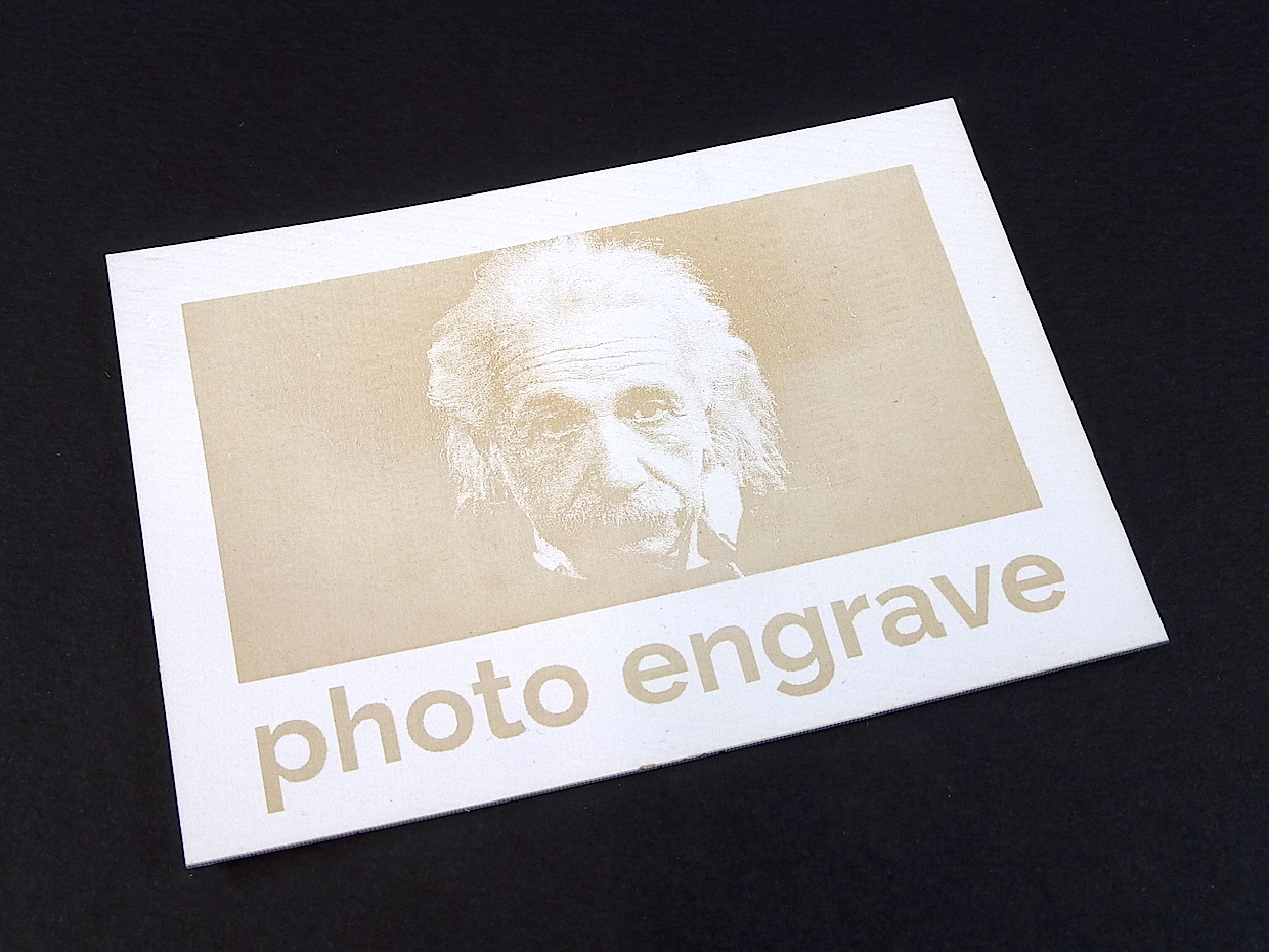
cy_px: 476
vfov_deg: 30.3
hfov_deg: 39.7
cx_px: 634
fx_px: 1760
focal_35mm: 48
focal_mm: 7.9
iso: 100
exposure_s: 1/13
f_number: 6.3
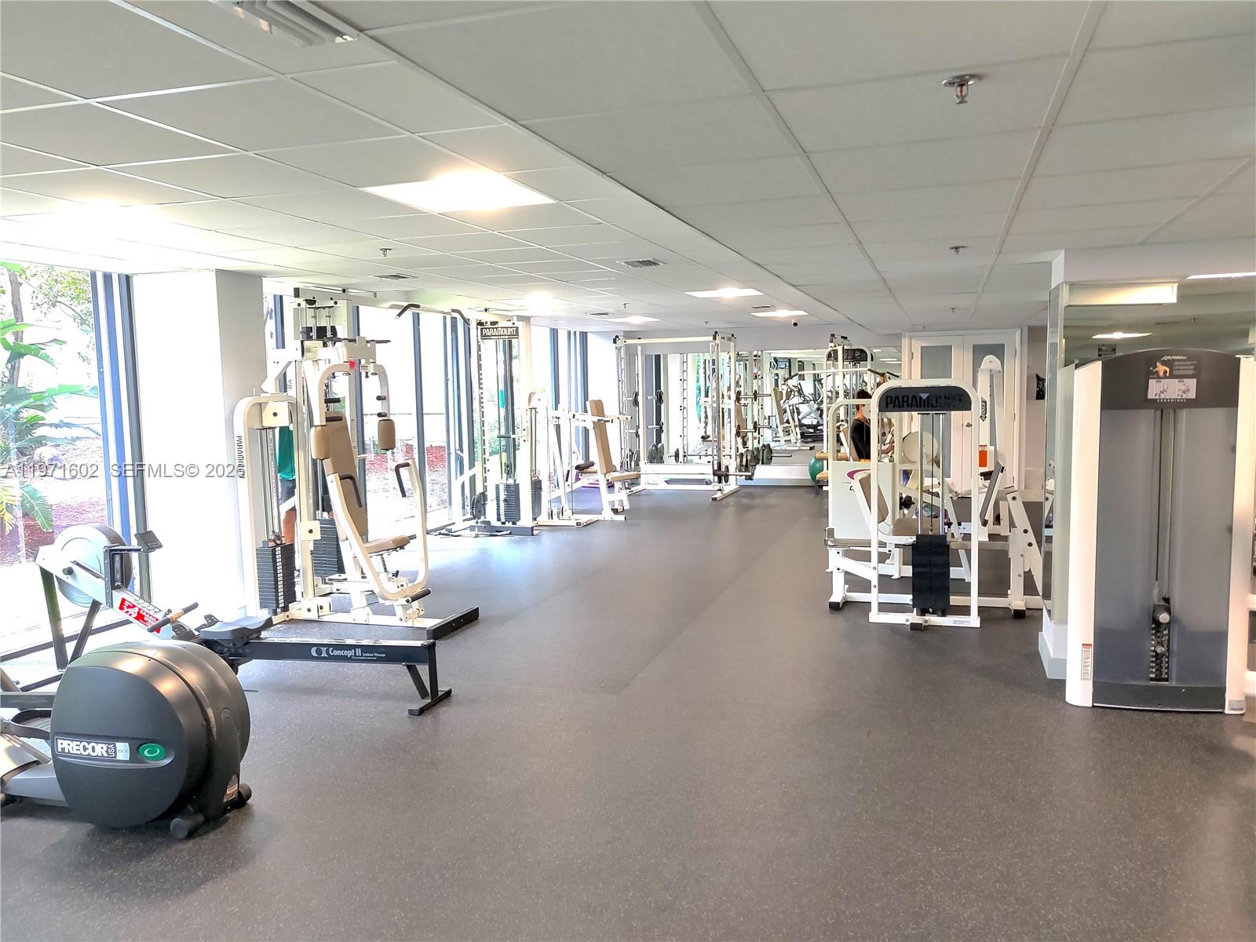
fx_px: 907
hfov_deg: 69.4
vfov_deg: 54.9
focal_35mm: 25
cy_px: 471
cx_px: 628
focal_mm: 4.25
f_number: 1.7
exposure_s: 1/50
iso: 500
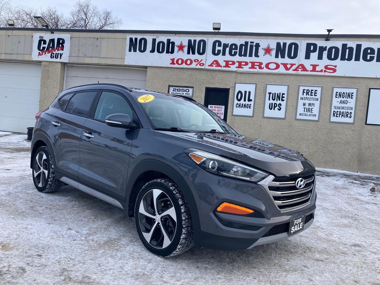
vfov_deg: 49.7
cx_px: 190
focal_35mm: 28
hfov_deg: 63.4
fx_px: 307
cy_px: 142
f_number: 1.8
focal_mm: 3.99
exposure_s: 1/899
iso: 20
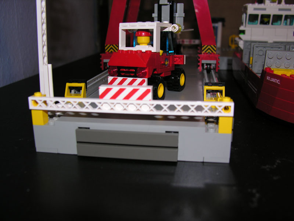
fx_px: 314
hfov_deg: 50.1
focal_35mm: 37
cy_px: 110
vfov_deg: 38.7
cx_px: 147
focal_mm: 9.5
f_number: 2.8
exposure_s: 1/60.1
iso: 50
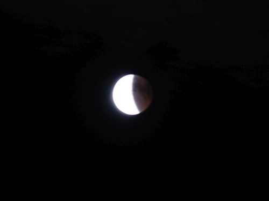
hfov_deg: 3.3
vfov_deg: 2.5
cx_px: 134
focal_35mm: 600
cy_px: 100
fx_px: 4663
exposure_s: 1/40
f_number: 2.8
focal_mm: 108
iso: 800
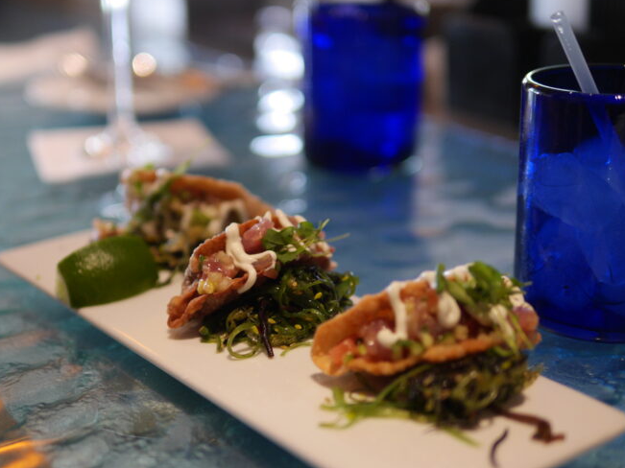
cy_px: 269
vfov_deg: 24.8
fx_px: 1065
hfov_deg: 32.7
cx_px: 267
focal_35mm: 59
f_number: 1.4
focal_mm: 25
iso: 640
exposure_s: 1/125
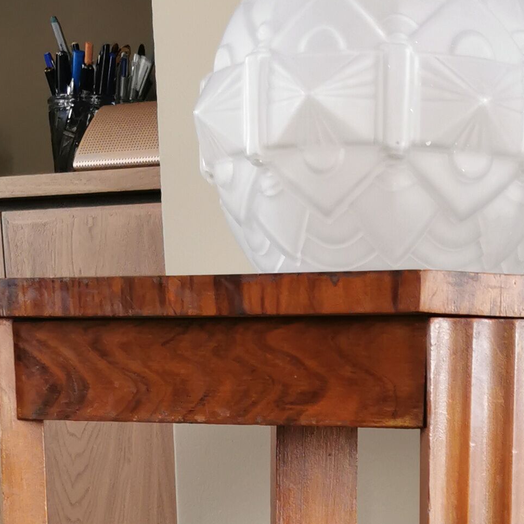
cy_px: 791
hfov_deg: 19.0
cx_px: 447
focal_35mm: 90
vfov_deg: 17.3
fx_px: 1541
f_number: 1.6
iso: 125
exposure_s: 1/120
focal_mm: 5.56
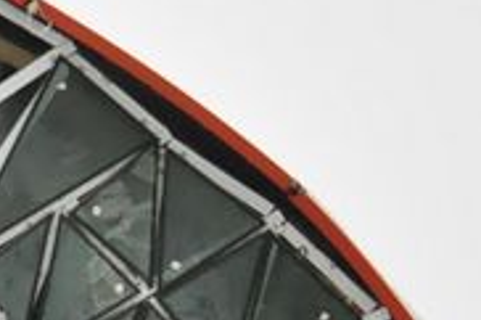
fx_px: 6821
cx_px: -293
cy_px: 312
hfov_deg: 4.0
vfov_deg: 2.7
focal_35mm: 511
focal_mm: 62
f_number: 5.6
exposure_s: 1/1600
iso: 1600
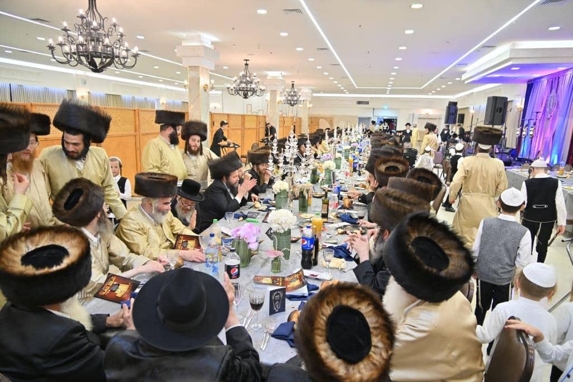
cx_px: 286
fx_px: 382
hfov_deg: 73.7
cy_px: 191
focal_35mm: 24
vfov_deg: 53.1
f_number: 4
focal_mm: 24
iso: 800
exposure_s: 1/160
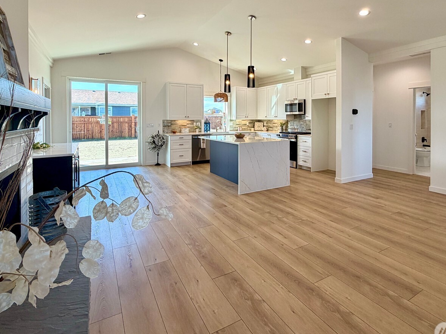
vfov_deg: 67.4
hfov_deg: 84.6
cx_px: 230
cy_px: 121
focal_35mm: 19
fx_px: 245
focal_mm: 2.22
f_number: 2.2
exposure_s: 1/120
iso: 64
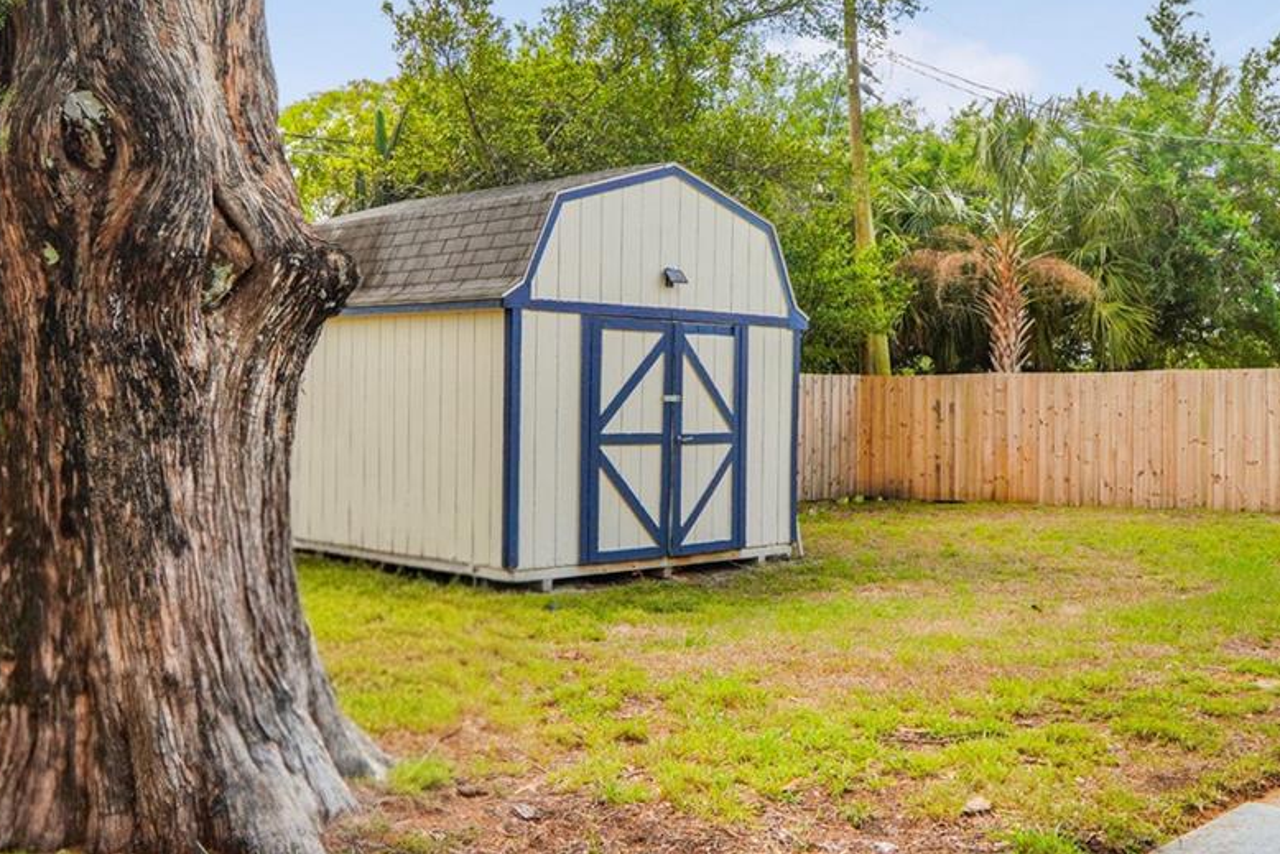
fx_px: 1316
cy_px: 390
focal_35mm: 37
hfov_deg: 51.8
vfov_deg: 35.9
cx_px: 686
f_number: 5
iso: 100
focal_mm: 12
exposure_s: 1/200
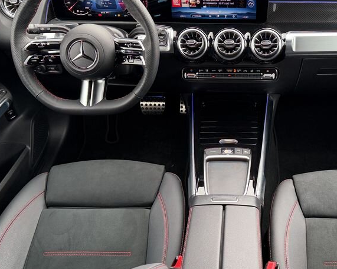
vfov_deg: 35.5
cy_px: 106
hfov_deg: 43.1
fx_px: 419
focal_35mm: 42
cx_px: 228
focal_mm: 6.76
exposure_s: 1/48
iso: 160
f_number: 1.78
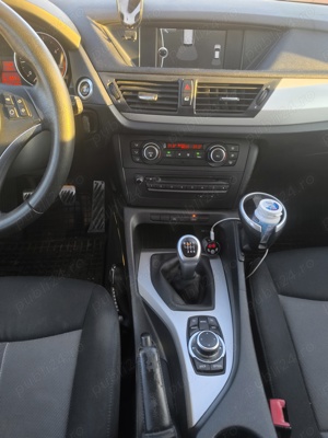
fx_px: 291
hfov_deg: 58.9
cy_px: 219
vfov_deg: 73.9
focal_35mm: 23
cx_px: 164
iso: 320
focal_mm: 6.14
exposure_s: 1/100
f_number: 1.65
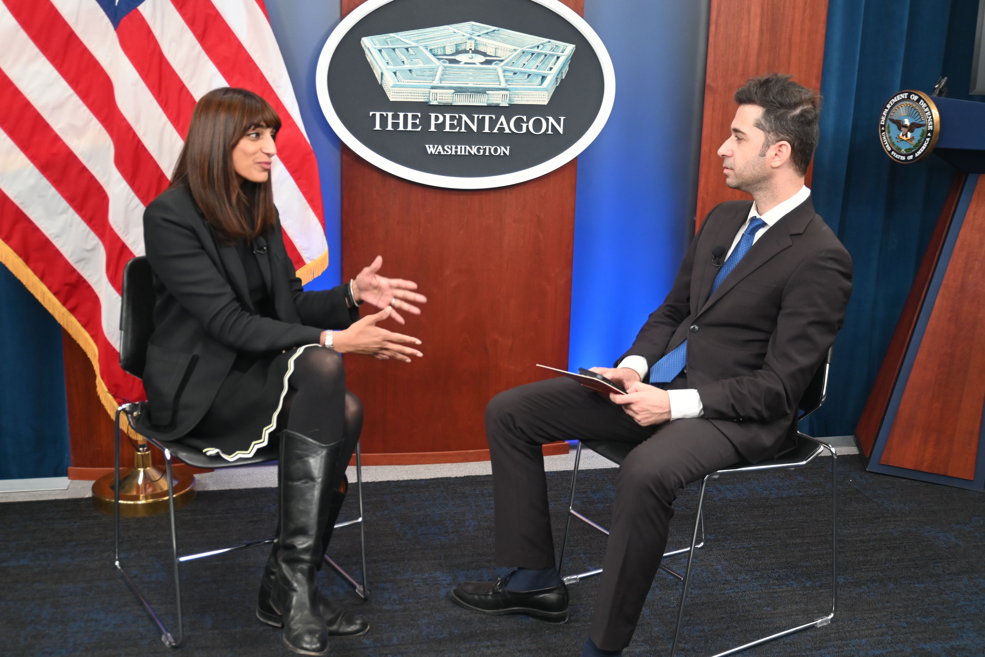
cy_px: 328
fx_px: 1067
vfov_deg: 34.2
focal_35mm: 39
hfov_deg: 49.6
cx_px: 492
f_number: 4.5
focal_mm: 26
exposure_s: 1/125
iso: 900
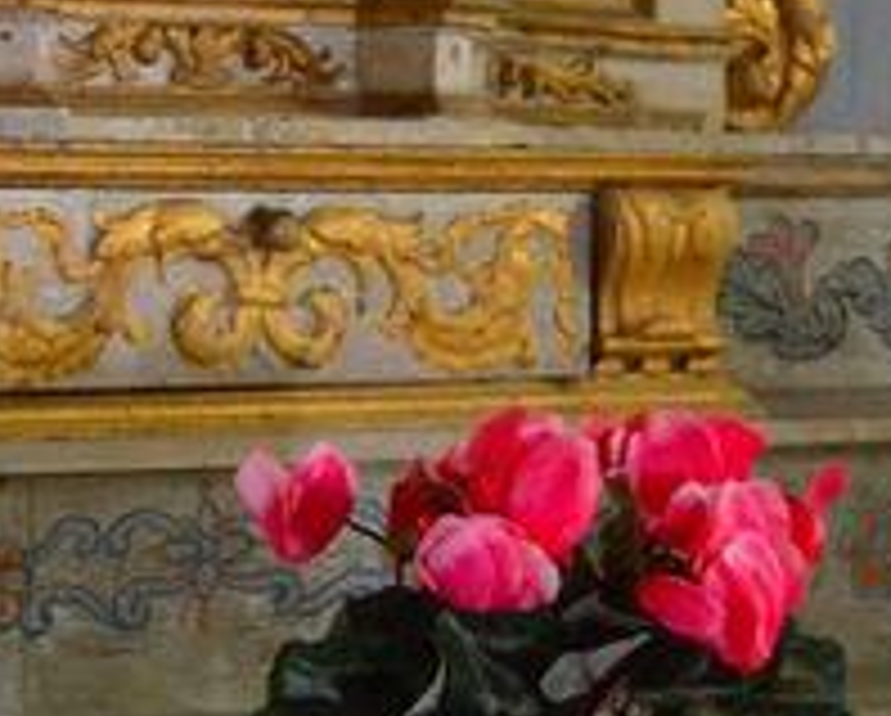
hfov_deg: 14.1
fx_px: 3592
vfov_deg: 11.1
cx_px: 166
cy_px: -167
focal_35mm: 136
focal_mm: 24
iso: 3200
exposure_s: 1/13
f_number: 3.8
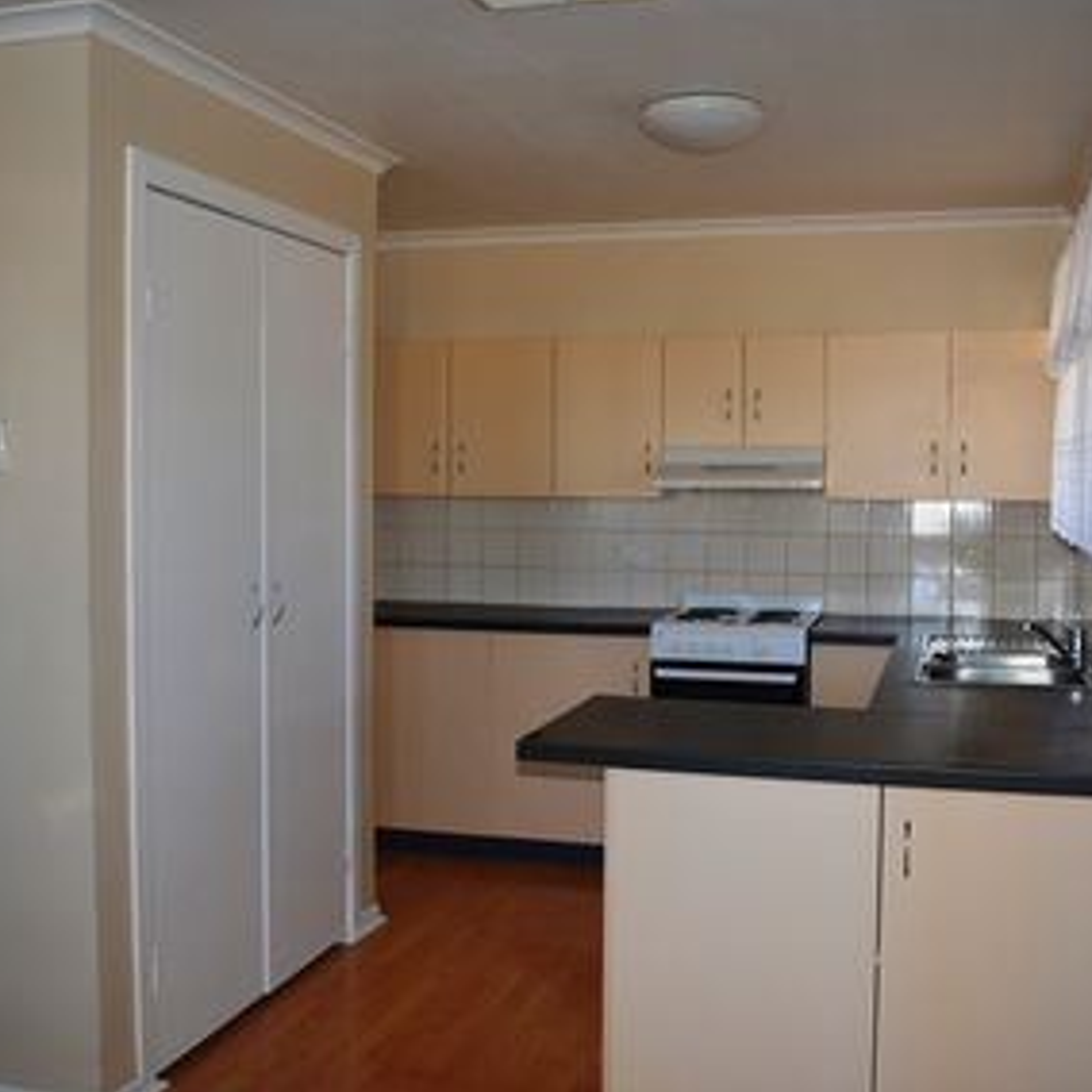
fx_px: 1356
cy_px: 529
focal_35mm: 38
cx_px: 558
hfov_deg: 43.9
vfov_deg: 43.9
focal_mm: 18
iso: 400
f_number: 3.5
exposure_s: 1/60
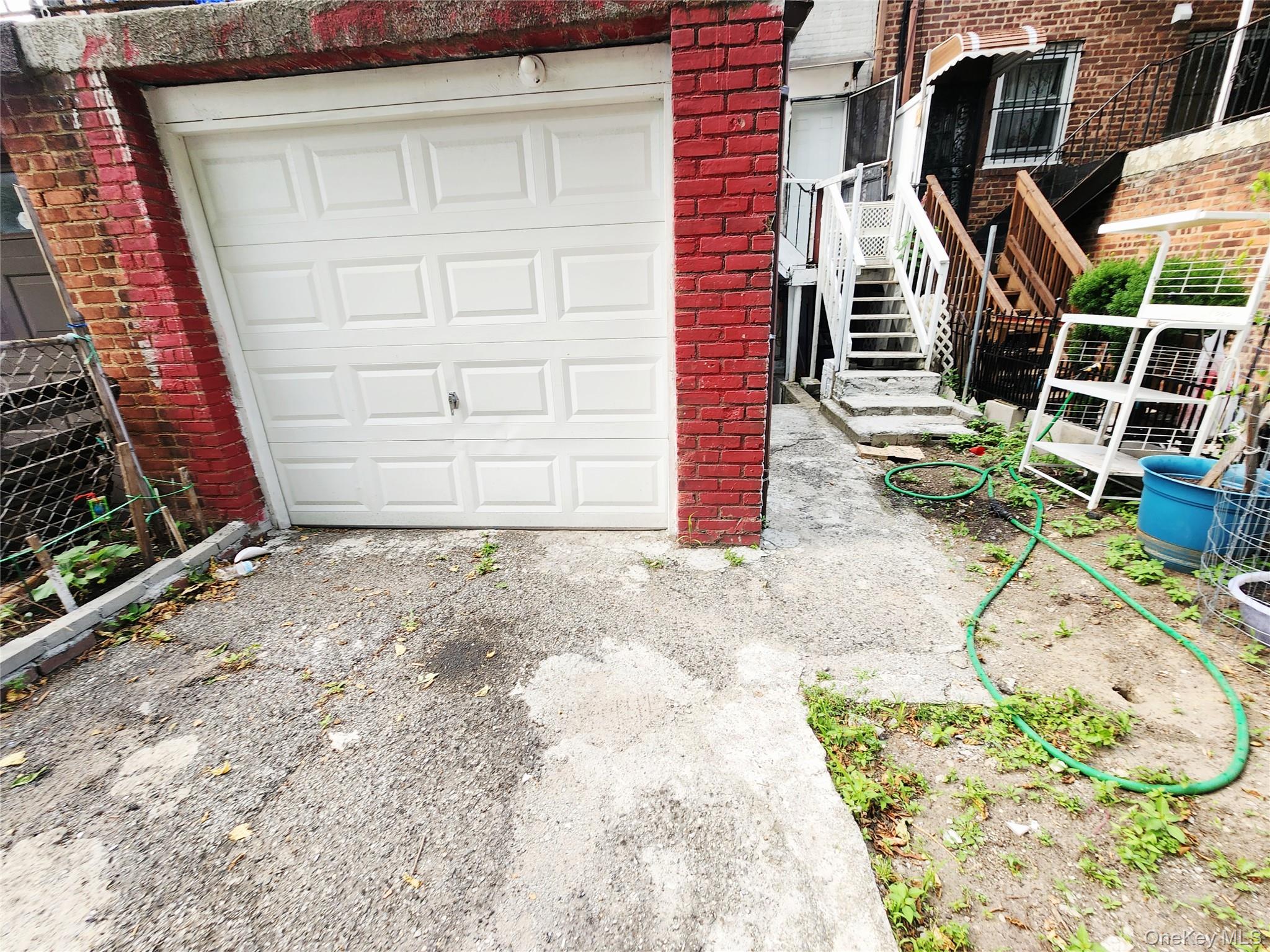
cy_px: 476
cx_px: 635
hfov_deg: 106.2
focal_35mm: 13
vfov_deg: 89.9
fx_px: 477
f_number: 2.2
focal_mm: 2.2
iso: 80
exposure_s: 1/60.2
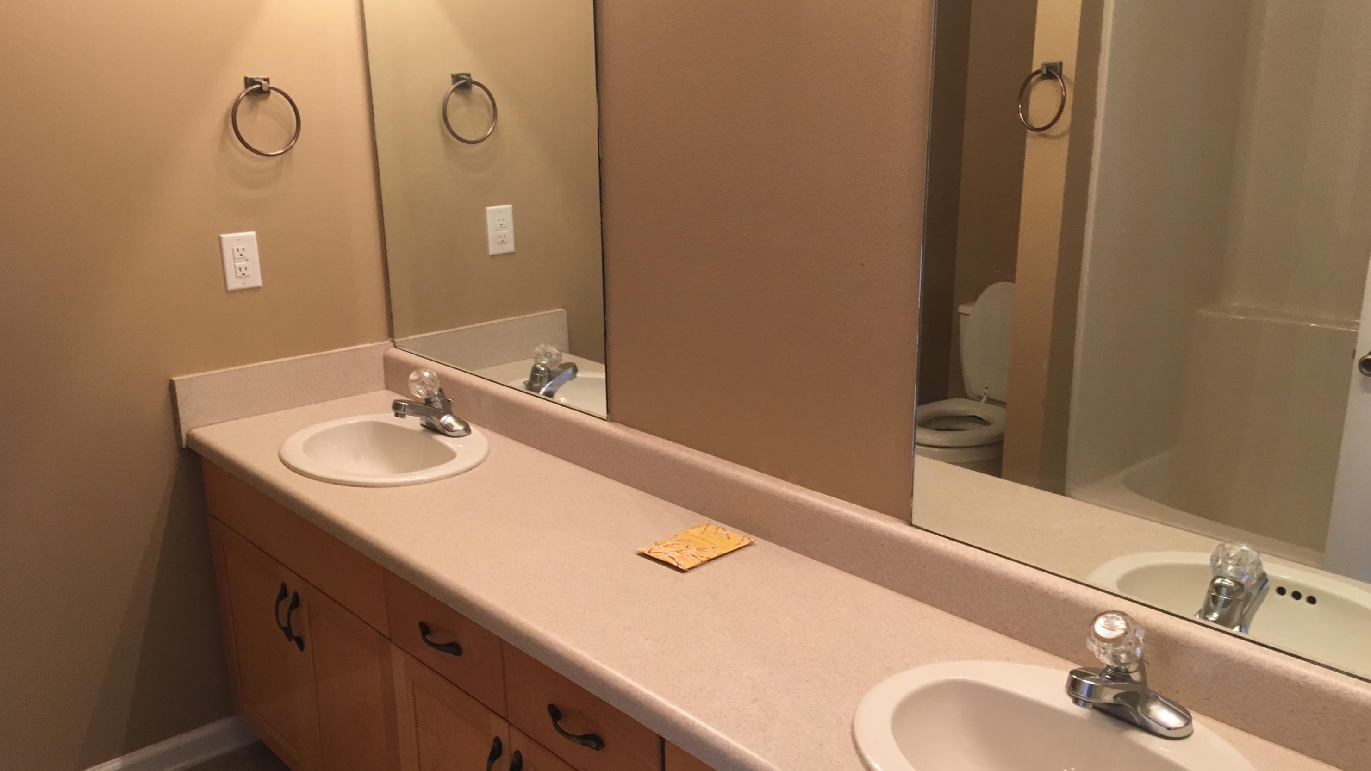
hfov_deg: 61.0
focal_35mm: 32
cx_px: 681
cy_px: 418
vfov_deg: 36.7
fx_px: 1163
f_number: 2.2
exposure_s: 1/30
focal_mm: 4.15
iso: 80
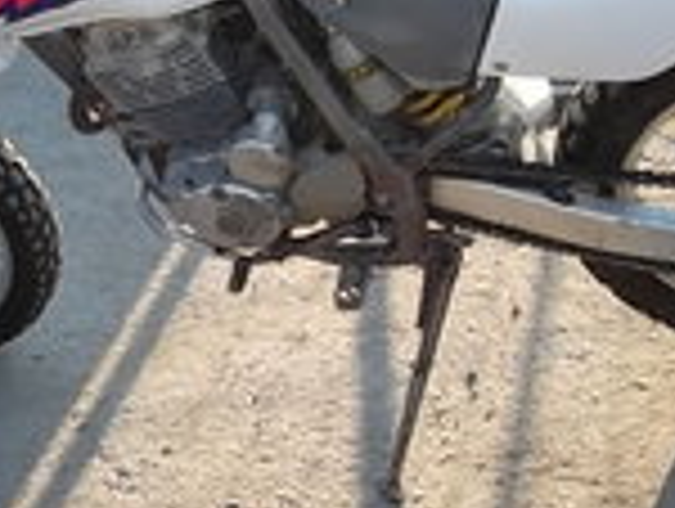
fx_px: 1406
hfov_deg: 27.0
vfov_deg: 20.3
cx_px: 315
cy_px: 130
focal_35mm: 72
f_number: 3.5
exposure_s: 1/120
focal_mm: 4.9
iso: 80
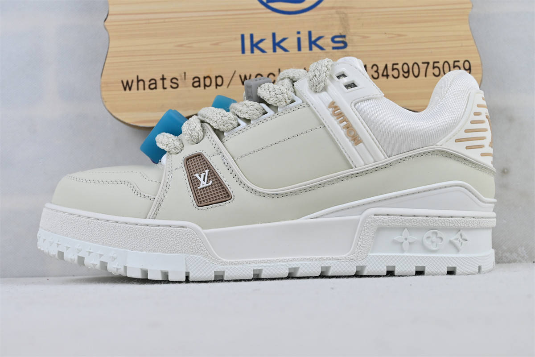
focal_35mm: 54
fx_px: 802
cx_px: 268
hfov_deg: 36.9
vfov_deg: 25.1
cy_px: 178
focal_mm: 36
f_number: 5.3
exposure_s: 1/60
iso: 100
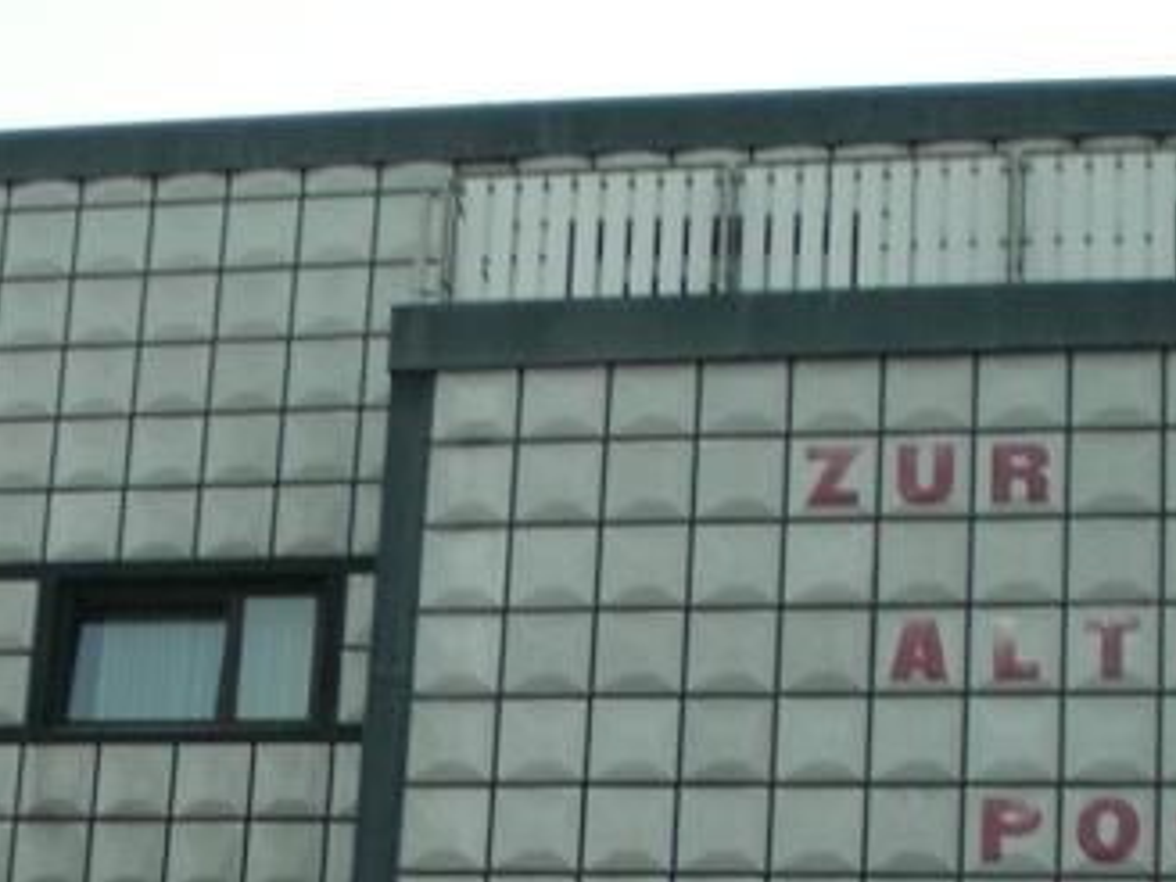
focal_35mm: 98
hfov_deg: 19.8
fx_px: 3329
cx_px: 185
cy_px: 1104
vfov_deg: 14.5
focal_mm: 6.3
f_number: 3.1
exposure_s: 1/80
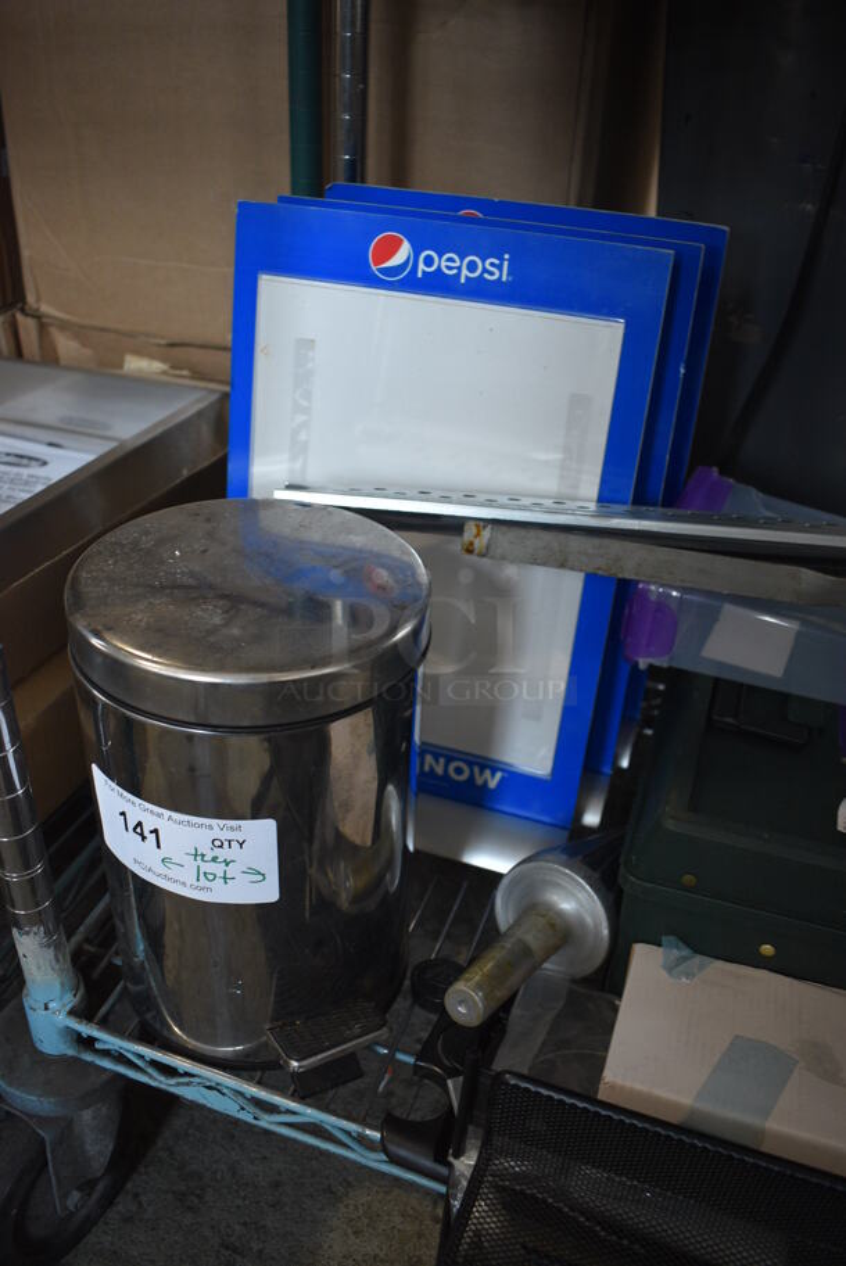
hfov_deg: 43.7
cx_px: 423
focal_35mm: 30
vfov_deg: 61.9
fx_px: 1056
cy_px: 633
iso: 800
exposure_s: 1/160
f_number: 3.5
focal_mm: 20
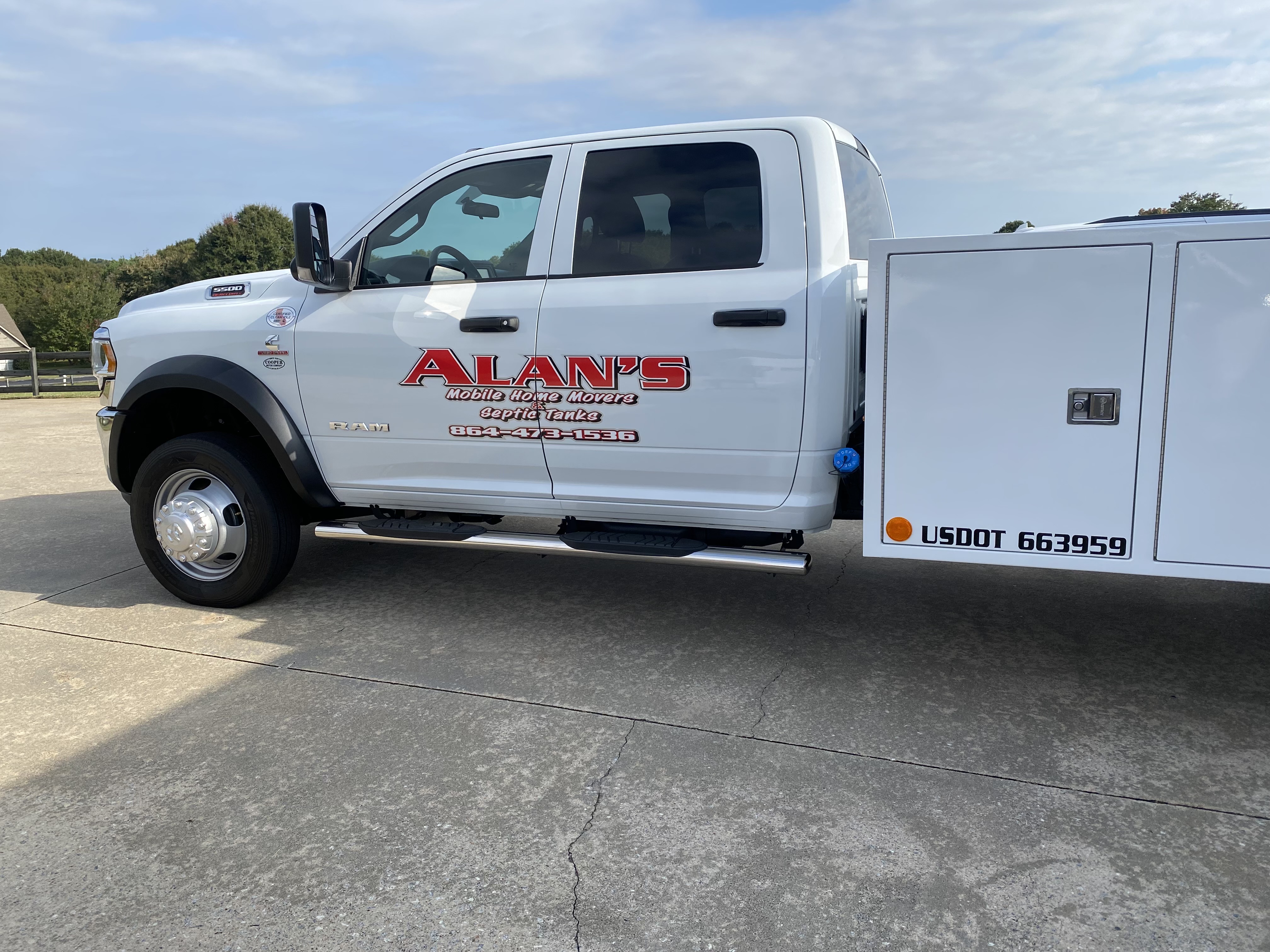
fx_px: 954
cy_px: 476
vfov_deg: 53.1
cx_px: 635
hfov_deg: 67.3
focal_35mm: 26
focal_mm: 4.25
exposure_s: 1/2222
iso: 32
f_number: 1.8
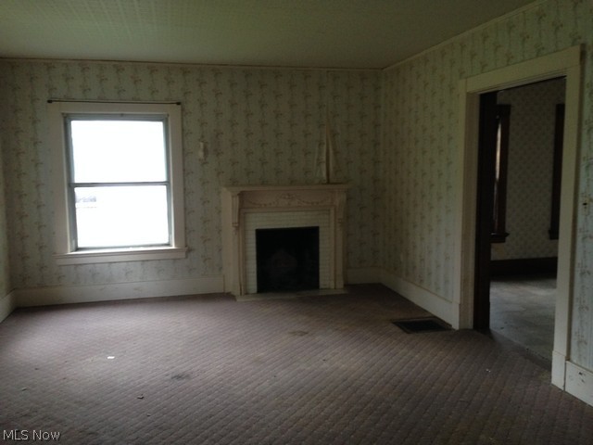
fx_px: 565
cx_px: 296
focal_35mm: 33
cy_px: 222
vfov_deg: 42.9
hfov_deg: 55.4
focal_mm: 4.12
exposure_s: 1/20
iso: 160
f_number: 2.4
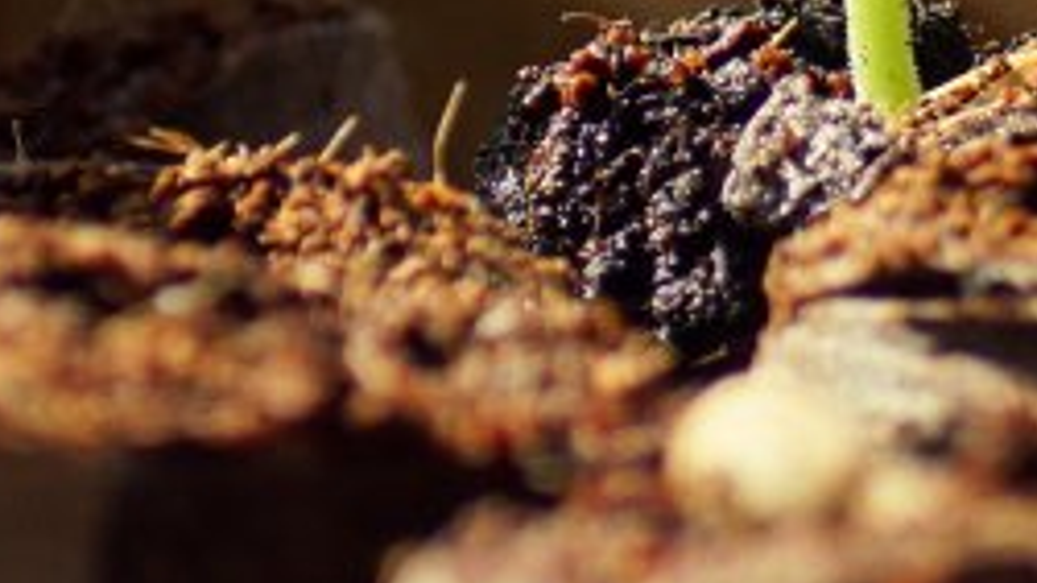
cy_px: -540
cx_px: 1929
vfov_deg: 1.3
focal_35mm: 903
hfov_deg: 2.4
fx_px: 24822
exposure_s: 1/400
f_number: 5
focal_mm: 90
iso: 250
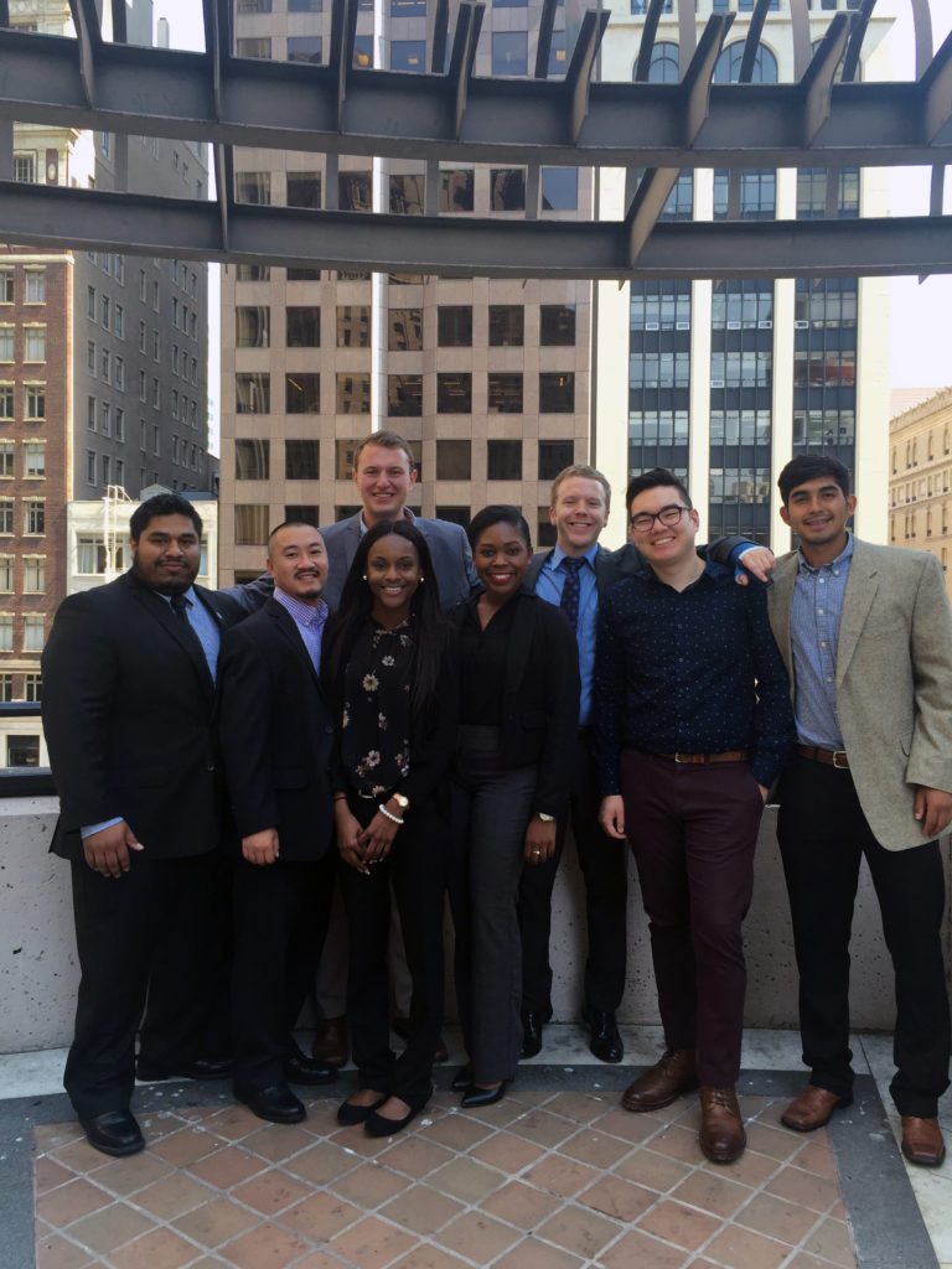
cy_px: 634
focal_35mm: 29
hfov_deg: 48.2
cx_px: 476
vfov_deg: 61.7
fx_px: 1063
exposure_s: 1/252
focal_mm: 4.15
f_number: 2.2
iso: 32
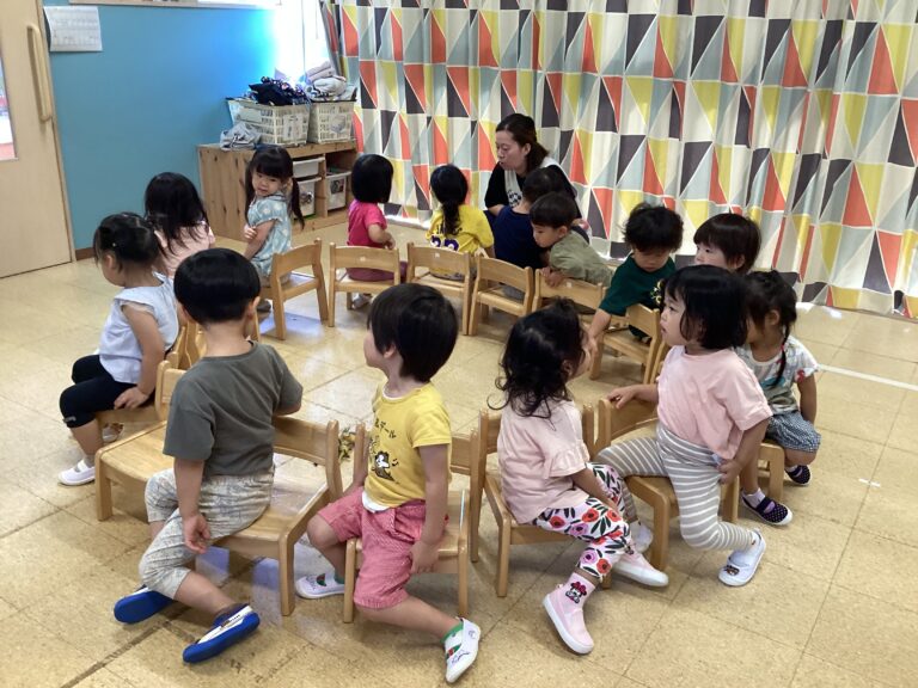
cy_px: 344
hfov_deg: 58.4
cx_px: 459
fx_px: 822
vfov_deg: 45.4
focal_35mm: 31
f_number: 2.4
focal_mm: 3.3
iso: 200
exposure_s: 1/60
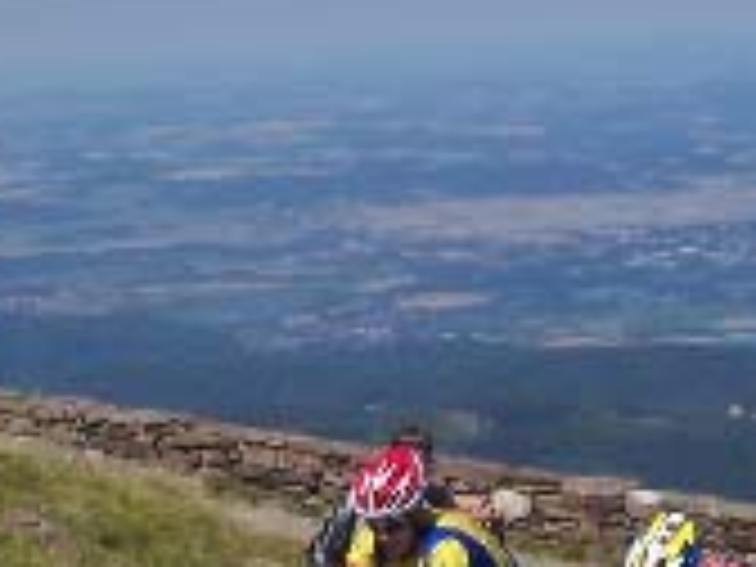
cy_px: 621
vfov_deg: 9.9
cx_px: 580
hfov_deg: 13.2
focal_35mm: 149
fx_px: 3254
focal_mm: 6.4
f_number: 7.1
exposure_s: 1/250
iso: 50
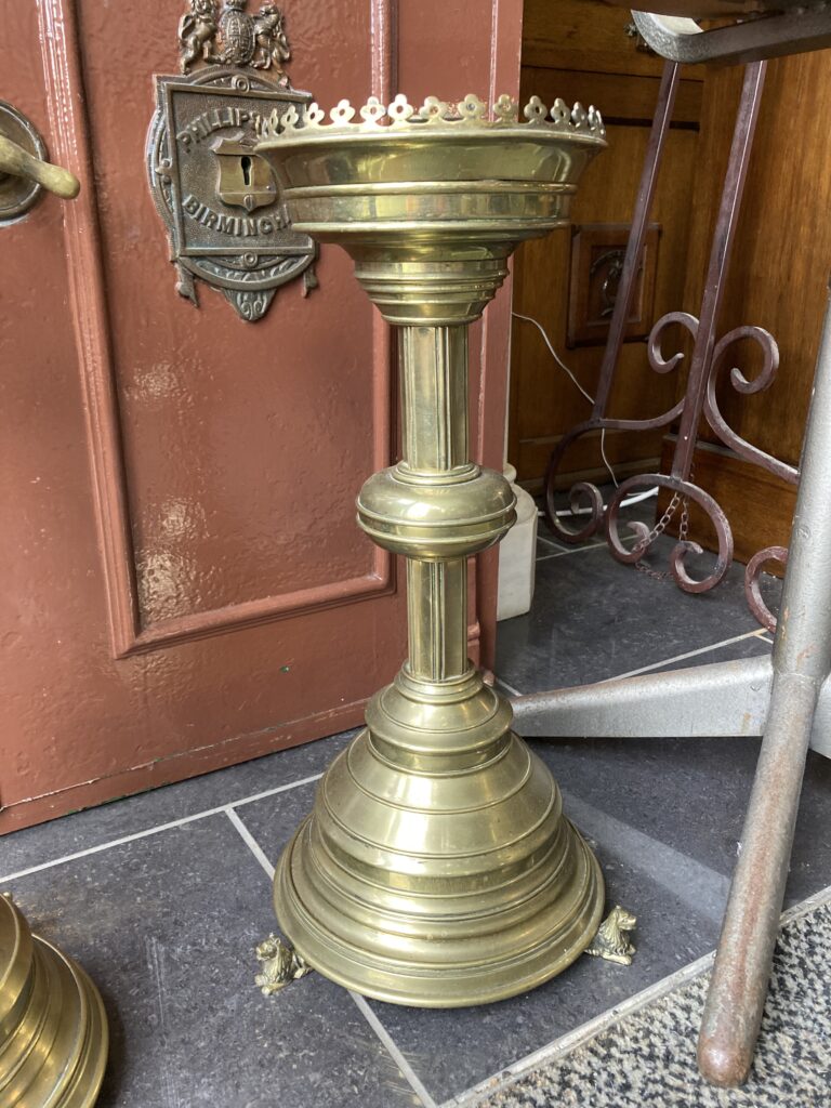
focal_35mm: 28
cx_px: 416
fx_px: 896
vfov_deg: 63.4
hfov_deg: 49.7
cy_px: 554
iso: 200
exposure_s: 1/50
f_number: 1.8
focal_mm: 3.99
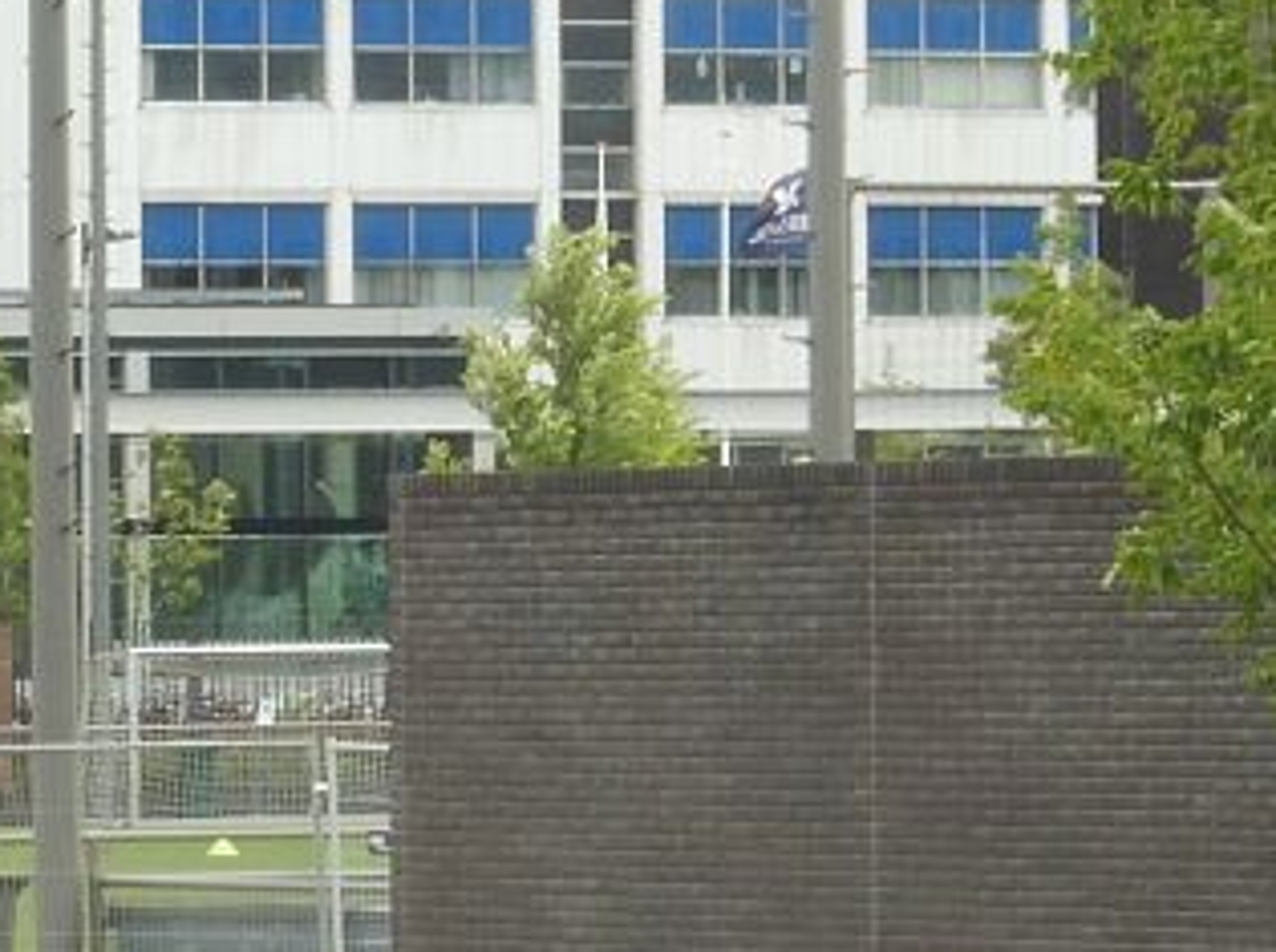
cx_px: -766
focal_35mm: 397
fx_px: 14606
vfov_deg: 3.7
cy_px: 689
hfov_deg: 5.0
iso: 100
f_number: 7.1
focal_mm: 21.8
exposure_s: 1/100
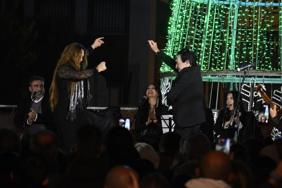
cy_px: 86
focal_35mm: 198
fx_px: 1551
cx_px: 133
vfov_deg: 6.9
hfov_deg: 10.4
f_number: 5.3
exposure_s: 1/160
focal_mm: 120
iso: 4000
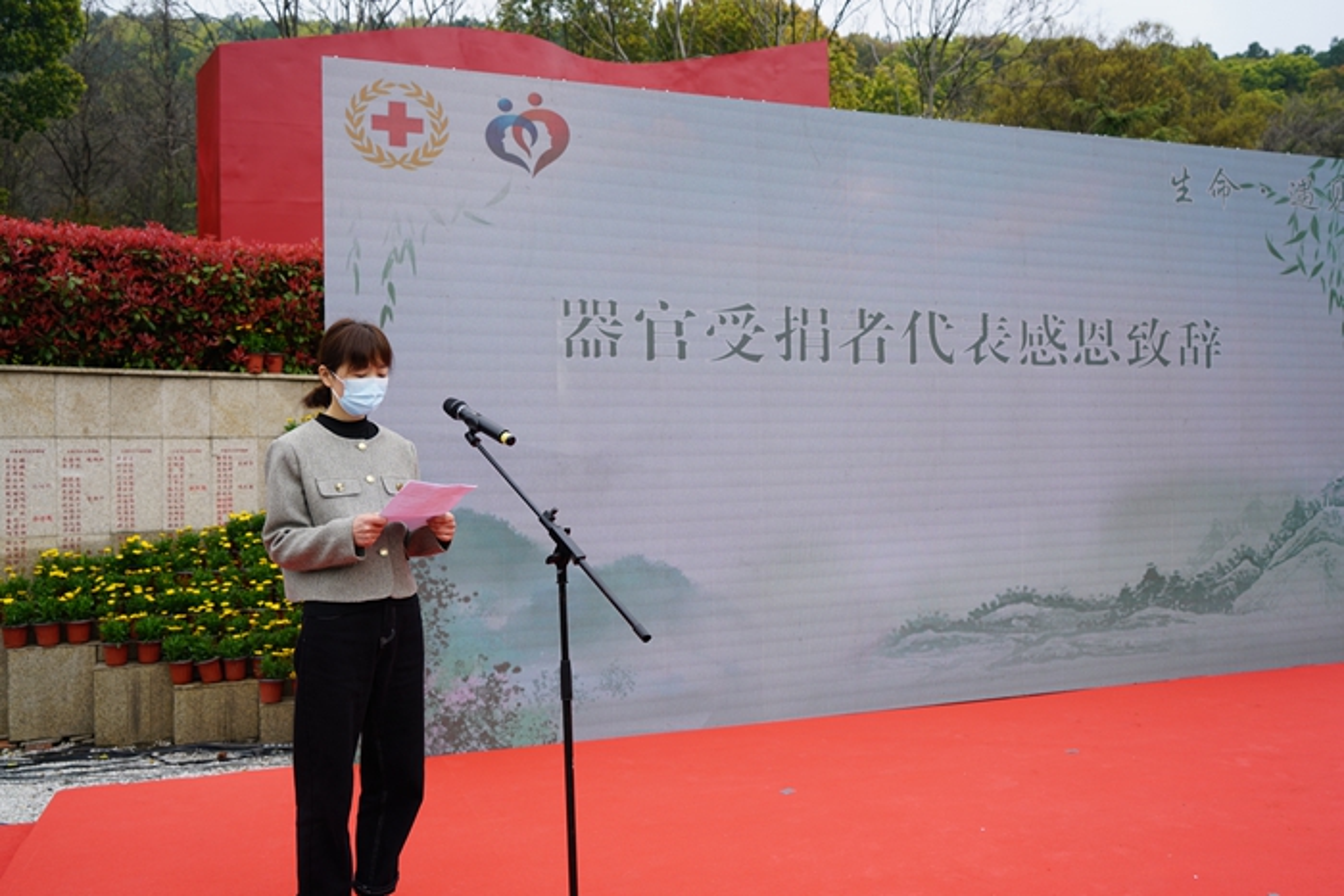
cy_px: 448
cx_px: 672
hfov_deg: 63.6
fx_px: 1083
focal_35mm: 29
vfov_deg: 45.0
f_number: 4.5
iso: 100
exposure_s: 1/400
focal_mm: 29
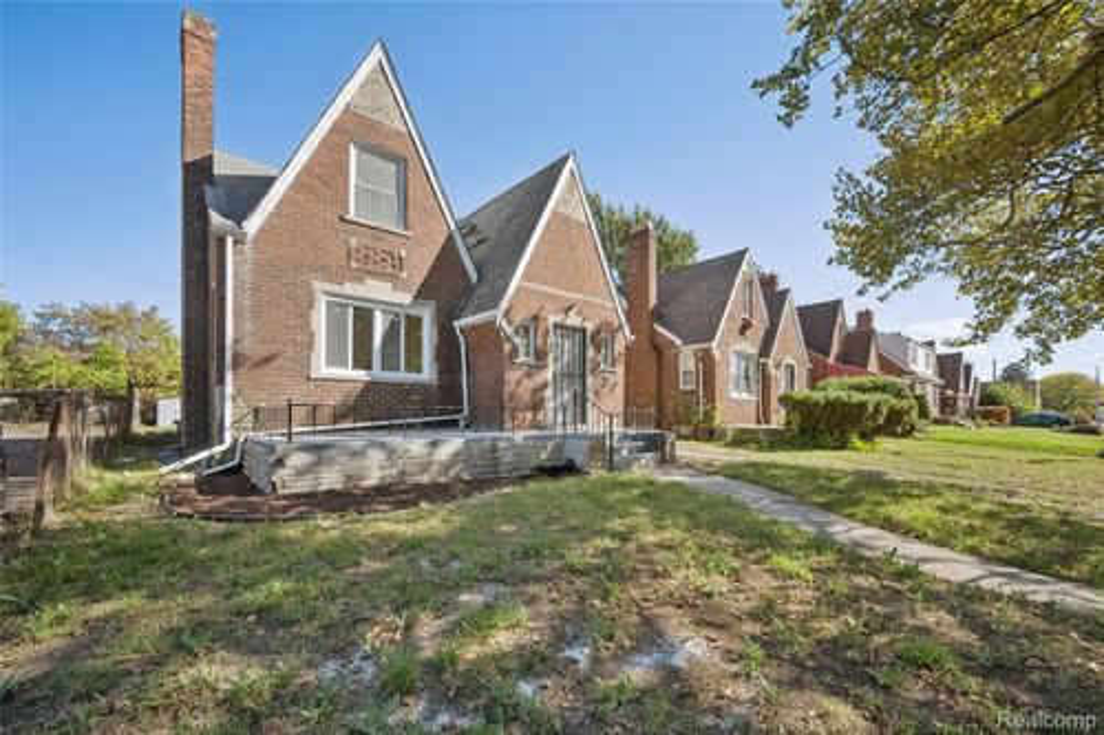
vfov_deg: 81.2
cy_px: 368
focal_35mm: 14
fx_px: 429
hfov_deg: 104.3
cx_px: 552
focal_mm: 14
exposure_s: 1/4000
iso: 2000
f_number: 5.6
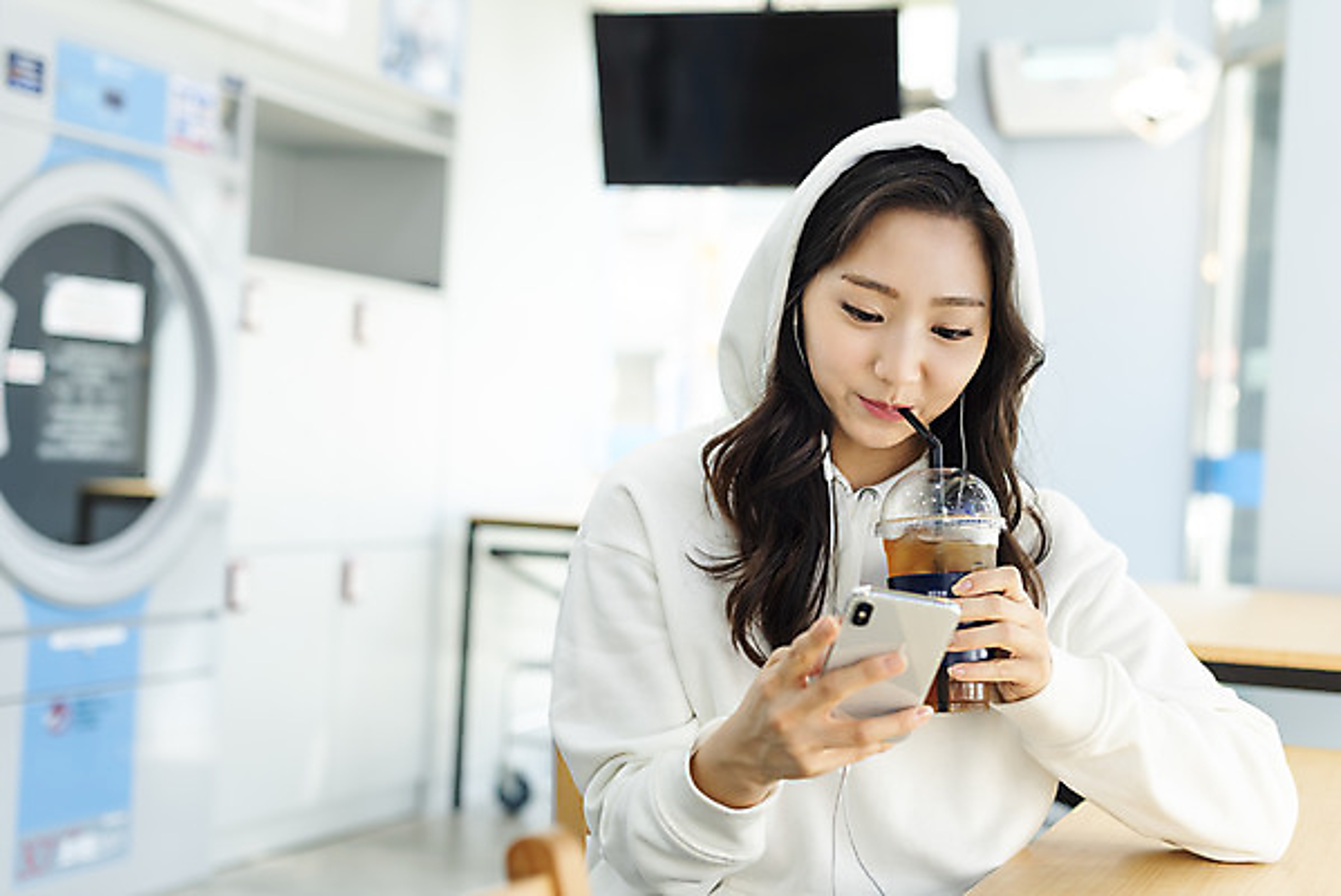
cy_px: 448
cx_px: 670
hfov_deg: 39.6
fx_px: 1863
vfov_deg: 27.0
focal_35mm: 50
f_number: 2.8
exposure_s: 1/400
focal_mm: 50
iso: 500
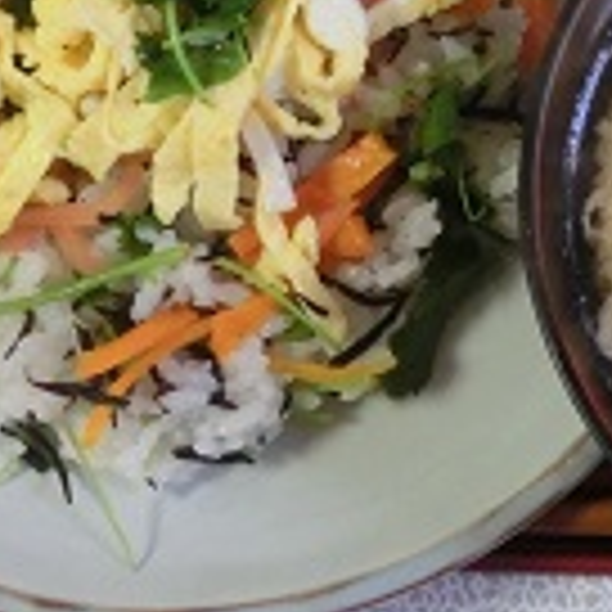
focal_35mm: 111
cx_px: 556
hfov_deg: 15.5
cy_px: -144
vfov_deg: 15.1
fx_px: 2220
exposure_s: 1/30
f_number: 4.1
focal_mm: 6.5
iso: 800
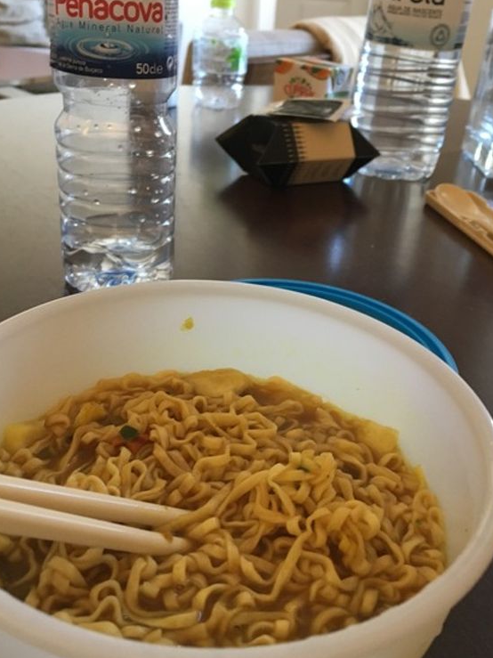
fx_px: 646
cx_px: 249
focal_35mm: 34
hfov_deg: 41.8
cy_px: 305
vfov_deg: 53.9
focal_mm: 4.15
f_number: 2.2
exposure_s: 1/33
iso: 200
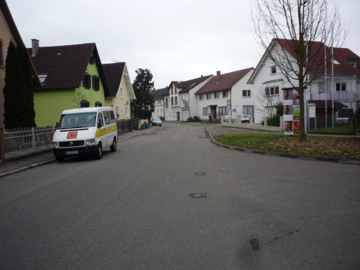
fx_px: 333
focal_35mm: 32
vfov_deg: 44.2
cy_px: 135
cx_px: 180
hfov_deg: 56.8
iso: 100
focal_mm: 5.2
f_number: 4
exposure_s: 1/200
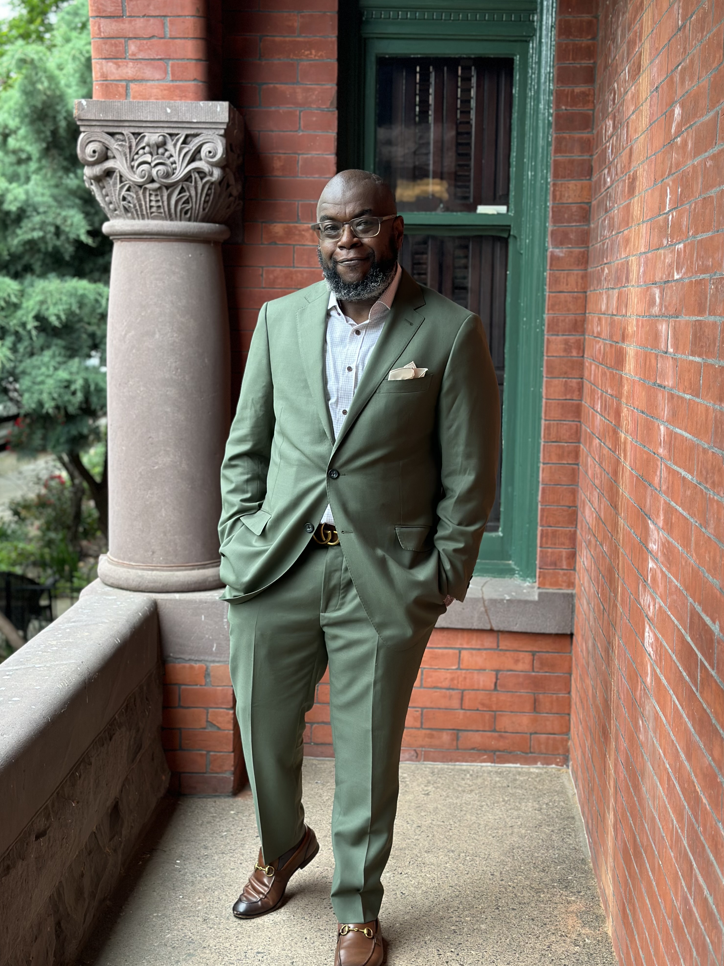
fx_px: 1367
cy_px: 483
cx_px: 358
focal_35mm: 49
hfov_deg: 29.7
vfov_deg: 38.9
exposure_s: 1/69
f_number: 1.78
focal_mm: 6.86
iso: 125
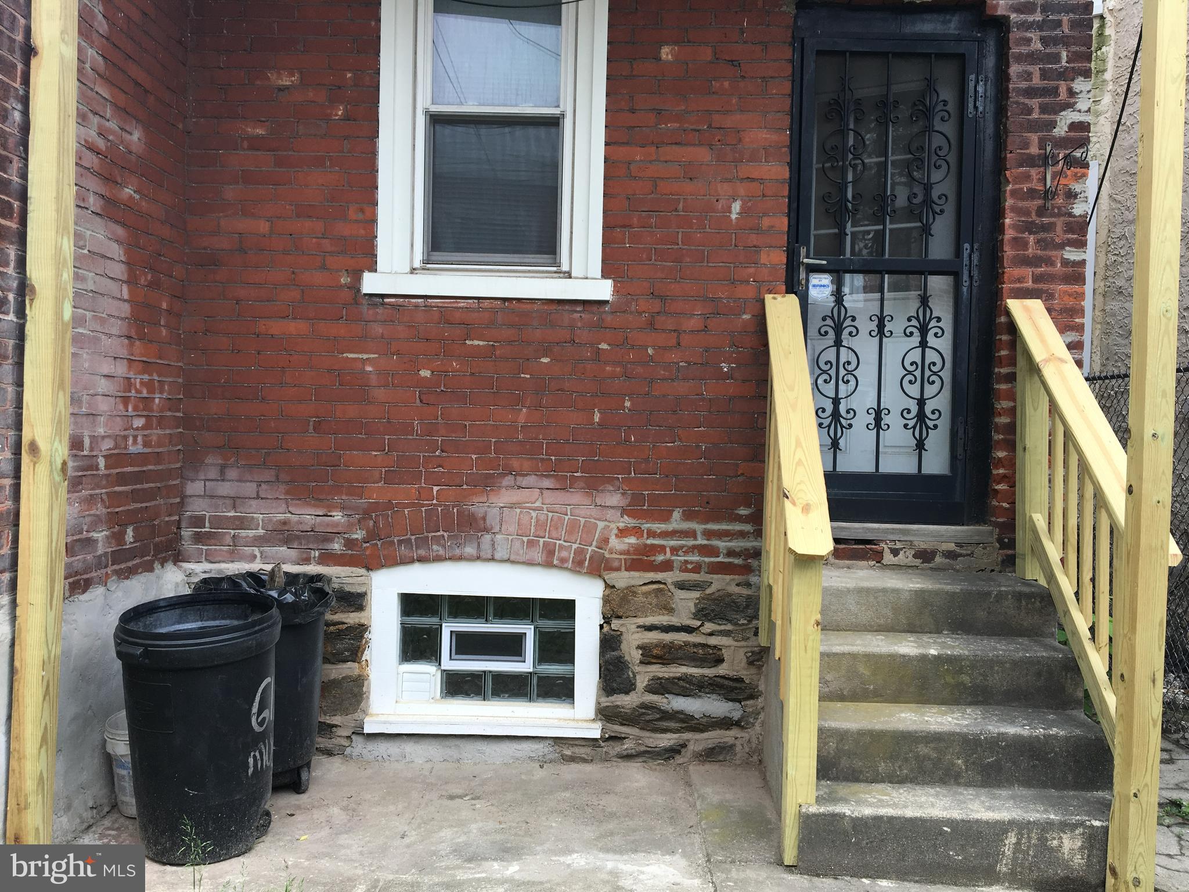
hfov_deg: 61.7
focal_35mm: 29
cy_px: 446
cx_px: 594
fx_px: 996
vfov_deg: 48.2
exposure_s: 1/144
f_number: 2.2
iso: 25
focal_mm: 4.15
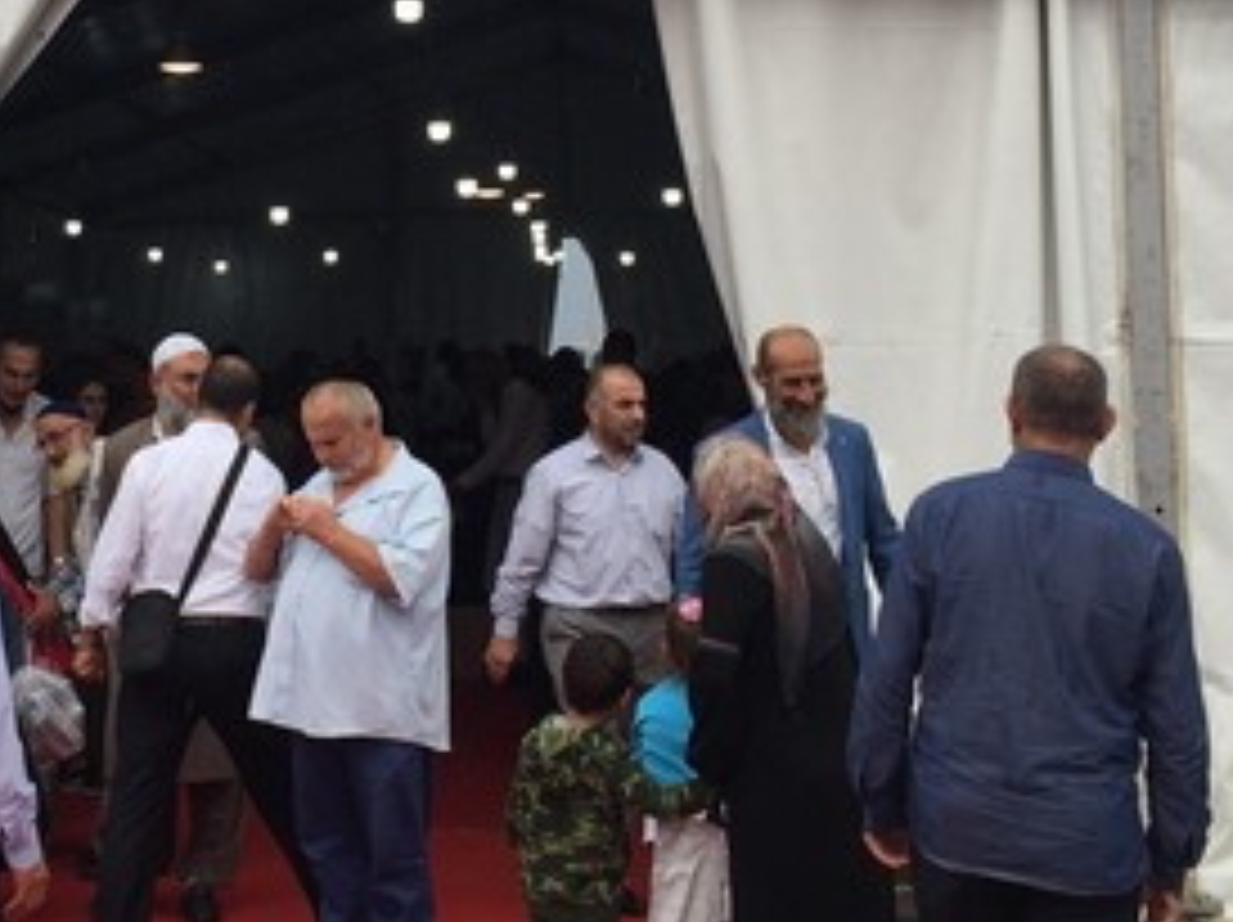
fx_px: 2527
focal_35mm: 71
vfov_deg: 20.3
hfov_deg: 27.0
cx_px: 302
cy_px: 112
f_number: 2.2
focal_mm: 4.15
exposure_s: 1/608
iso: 32
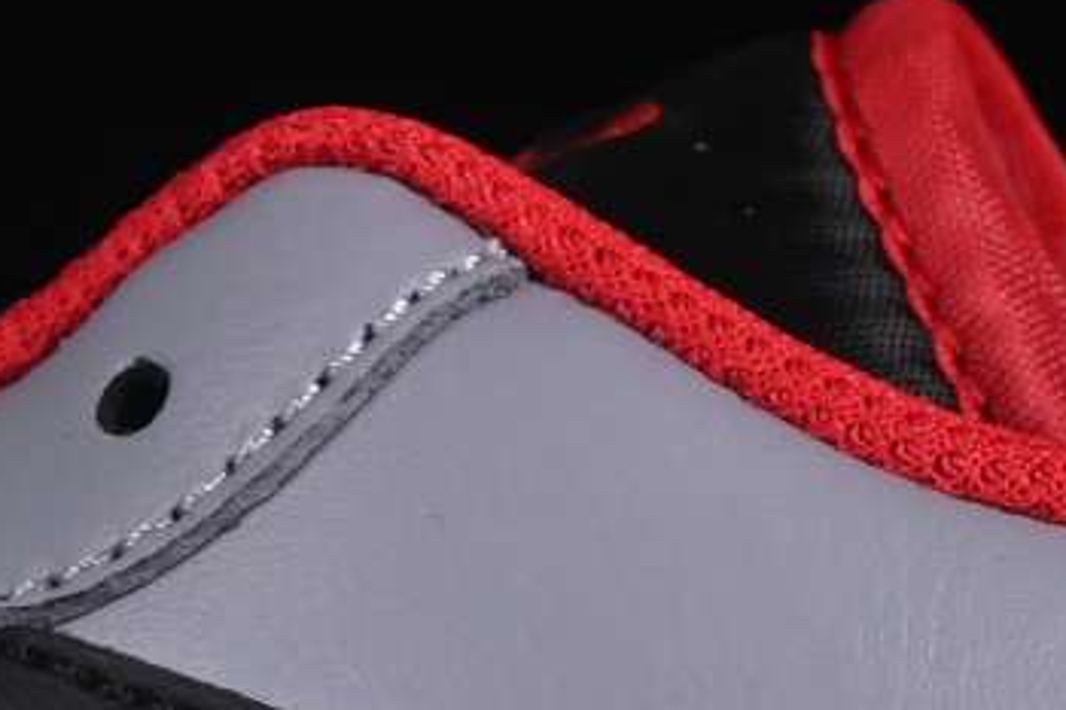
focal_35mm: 597
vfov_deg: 2.3
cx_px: -359
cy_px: 689
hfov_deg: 3.4
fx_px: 17669
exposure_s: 1/80
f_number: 7.1
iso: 160
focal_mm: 50
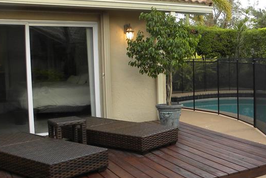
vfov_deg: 25.5
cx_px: 254
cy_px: 81
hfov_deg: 34.7
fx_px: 392
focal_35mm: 53
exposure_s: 1/71
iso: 64
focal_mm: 4.6
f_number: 3.2
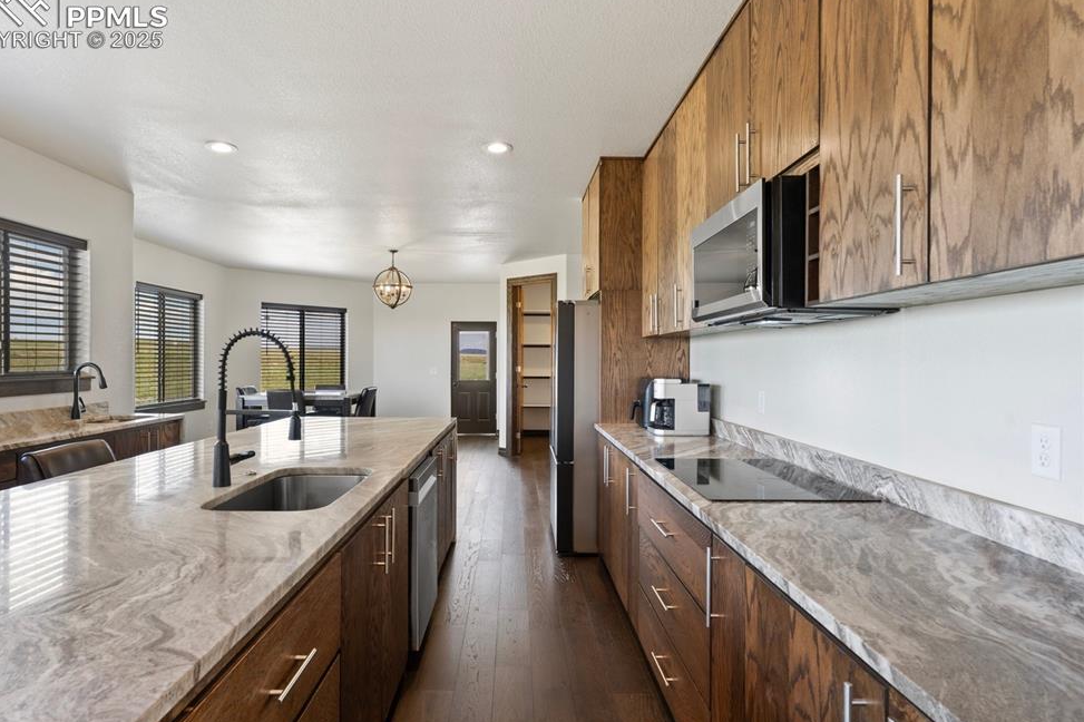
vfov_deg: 61.9
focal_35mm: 20
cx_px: 515
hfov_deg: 83.9
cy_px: 367
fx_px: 602
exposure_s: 1/2.5
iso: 200
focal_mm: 19
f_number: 9
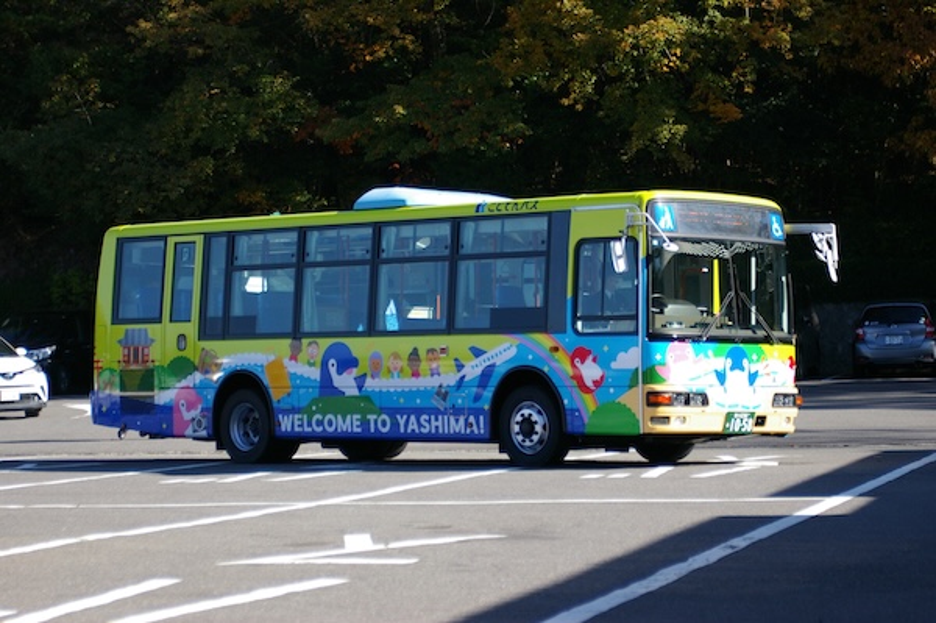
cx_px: 468
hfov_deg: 19.5
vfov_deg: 13.0
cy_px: 312
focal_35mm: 105
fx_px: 2728
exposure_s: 1/1000
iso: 400
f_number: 5.6
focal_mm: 70
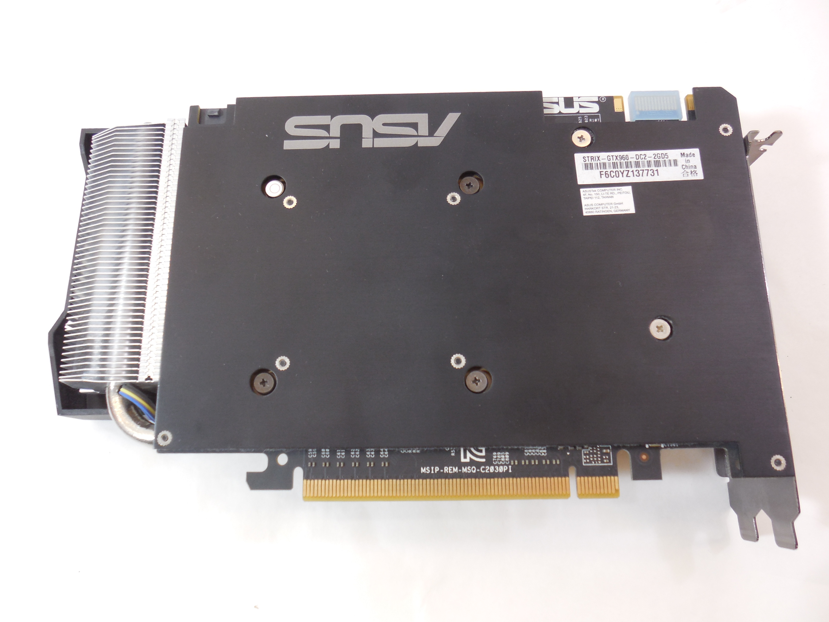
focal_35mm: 26
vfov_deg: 53.1
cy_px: 311
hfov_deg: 67.3
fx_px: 623
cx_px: 414
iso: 200
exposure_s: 1/30
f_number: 3.5
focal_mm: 4.6
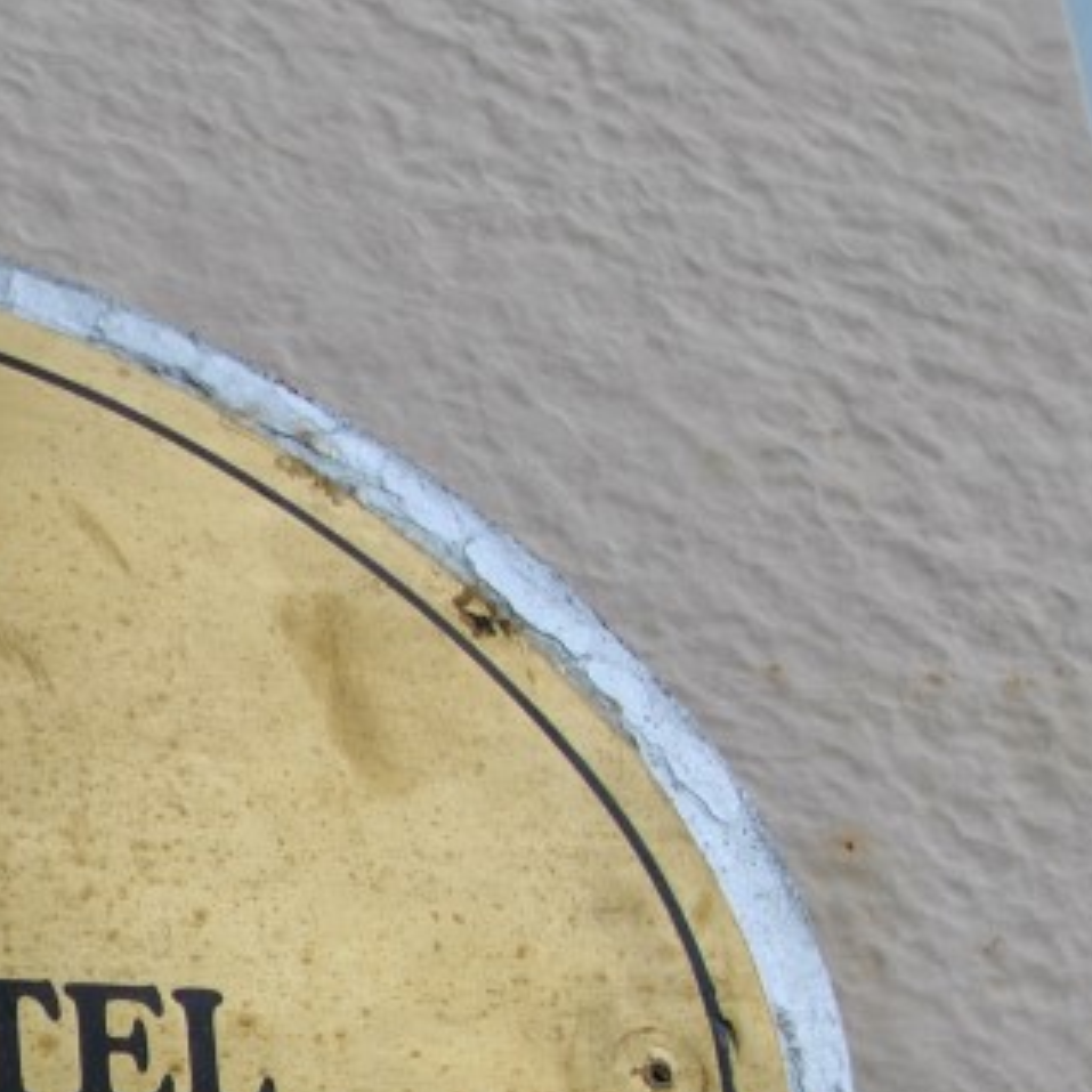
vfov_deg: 15.5
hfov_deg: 14.5
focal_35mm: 110
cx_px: -645
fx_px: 3926
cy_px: 1143
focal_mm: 24
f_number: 6.3
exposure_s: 1/160
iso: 100
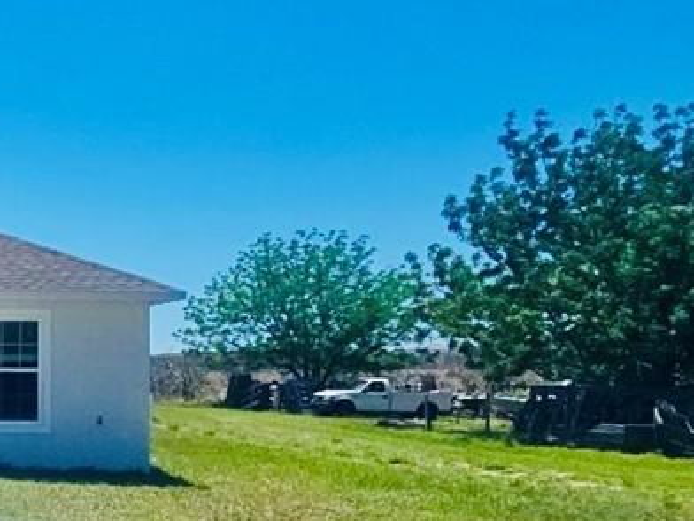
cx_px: -198
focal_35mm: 53
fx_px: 1063
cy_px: 381
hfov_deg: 29.5
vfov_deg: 27.2
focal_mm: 2.2
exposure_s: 1/5000
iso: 50
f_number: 2.2
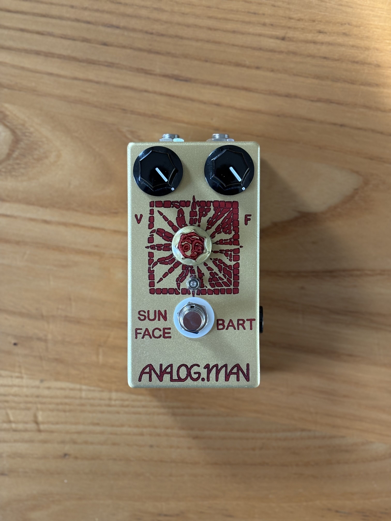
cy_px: 260
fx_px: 783
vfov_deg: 36.8
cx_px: 196
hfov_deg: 28.0
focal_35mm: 52
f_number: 1.6
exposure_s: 1/60
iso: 125
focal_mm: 5.96
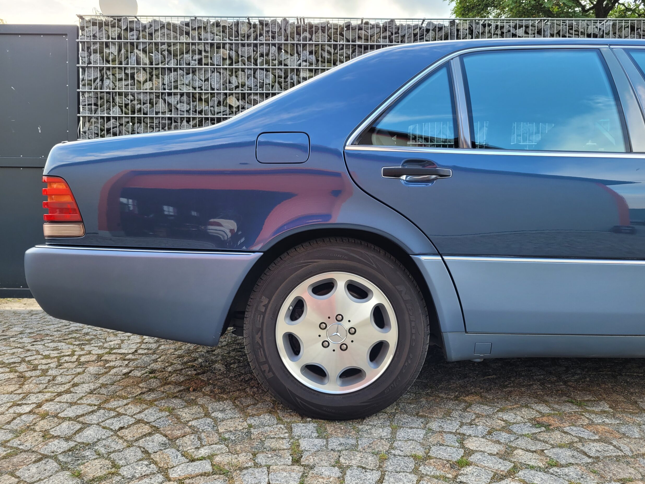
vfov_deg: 51.4
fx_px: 503
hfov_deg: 65.3
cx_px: 330
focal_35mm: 27
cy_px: 239
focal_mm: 5.4
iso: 40
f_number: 1.8
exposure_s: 1/114
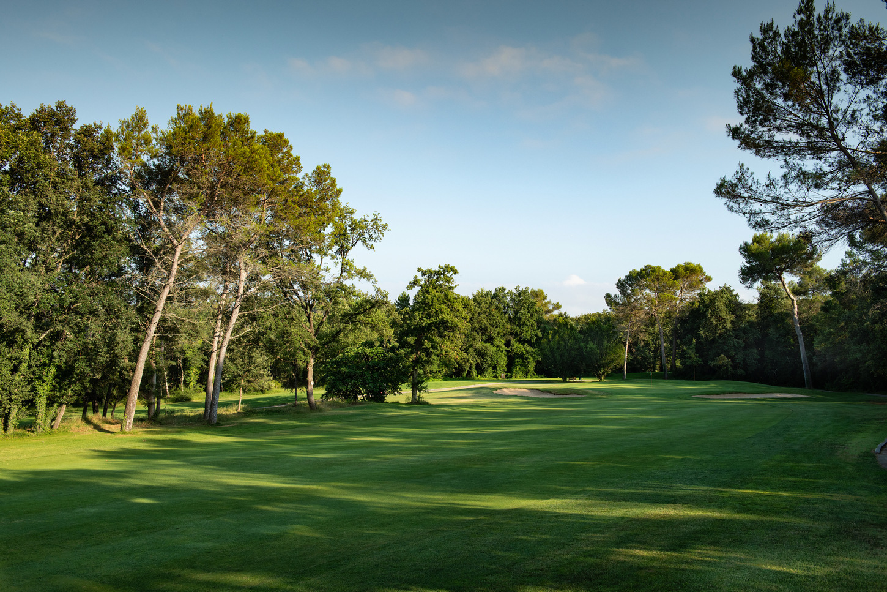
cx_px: 444
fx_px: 788
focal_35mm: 32
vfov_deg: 41.1
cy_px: 296
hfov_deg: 58.7
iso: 320
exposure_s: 1/250
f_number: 9
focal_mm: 32
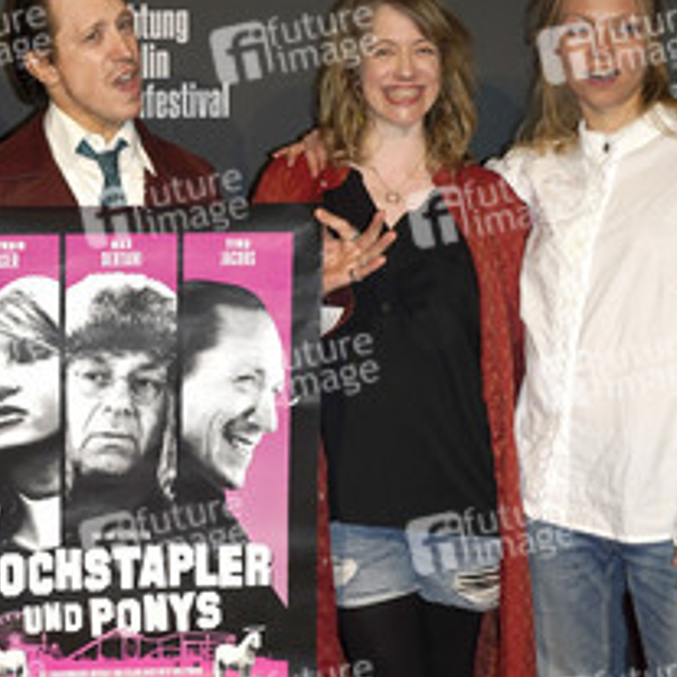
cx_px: 208
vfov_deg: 23.3
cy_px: 291
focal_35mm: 74
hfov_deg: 23.2
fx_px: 1637
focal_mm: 40
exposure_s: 1/200
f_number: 5.6
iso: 320
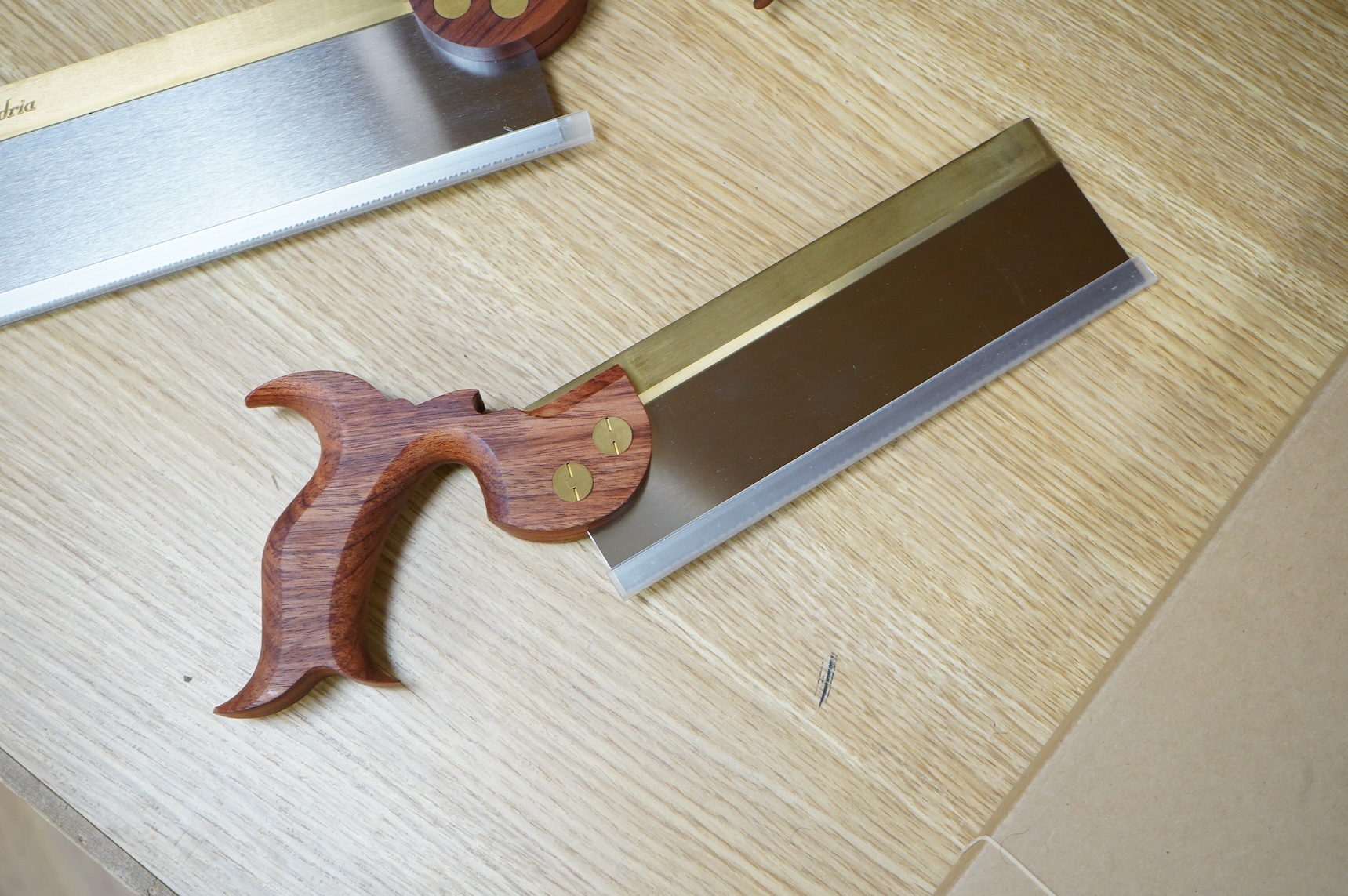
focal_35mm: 43
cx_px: 674
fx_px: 1609
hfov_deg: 45.5
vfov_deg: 31.1
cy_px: 448
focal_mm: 43
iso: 2500
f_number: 6.3
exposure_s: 1/100
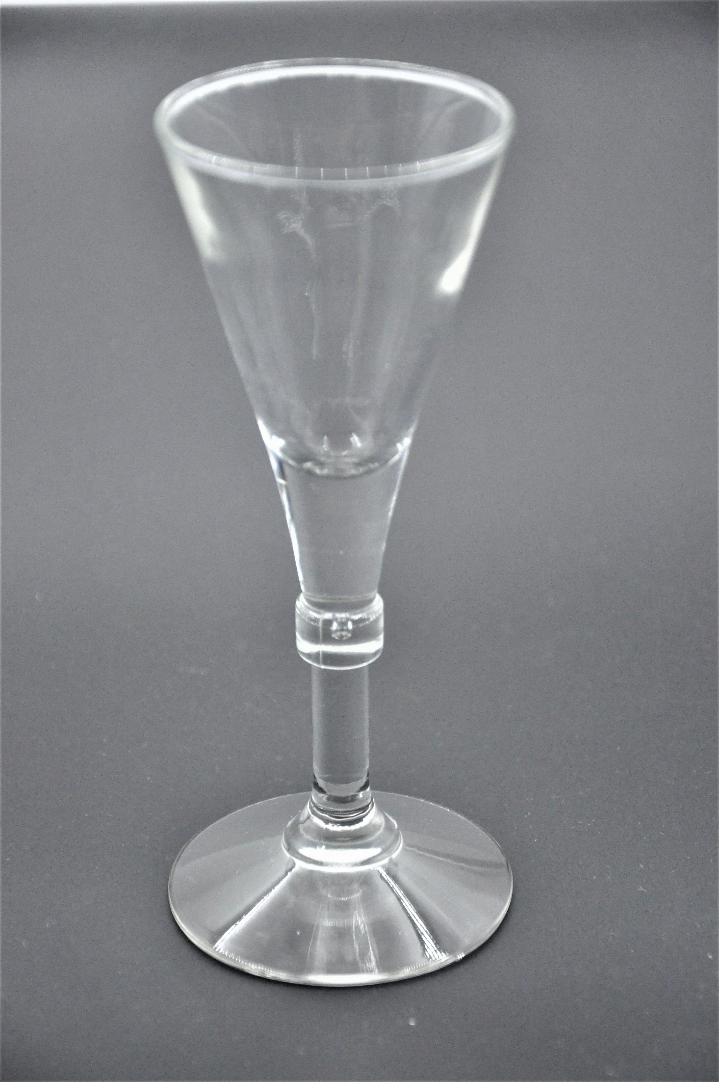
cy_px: 541
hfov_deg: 13.0
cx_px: 360
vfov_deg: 19.5
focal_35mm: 105
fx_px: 3154
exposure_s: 1/1000
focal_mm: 70
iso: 3200
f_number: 5.6
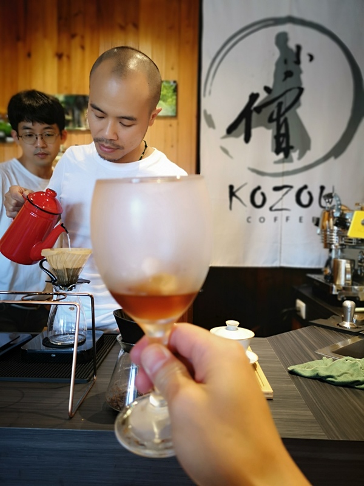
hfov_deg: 51.4
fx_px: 379
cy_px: 243
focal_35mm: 27
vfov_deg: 65.3
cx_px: 182
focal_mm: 3.95
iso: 160
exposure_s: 1/40
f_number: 1.8
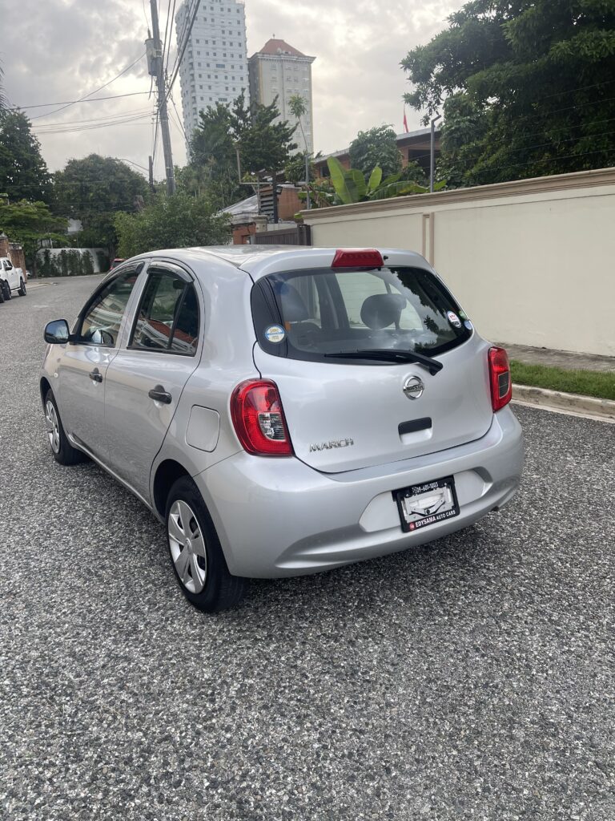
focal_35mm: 25
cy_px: 410
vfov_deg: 69.4
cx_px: 308
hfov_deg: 54.9
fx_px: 592
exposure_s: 1/311
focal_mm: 5.1
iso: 32
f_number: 1.6
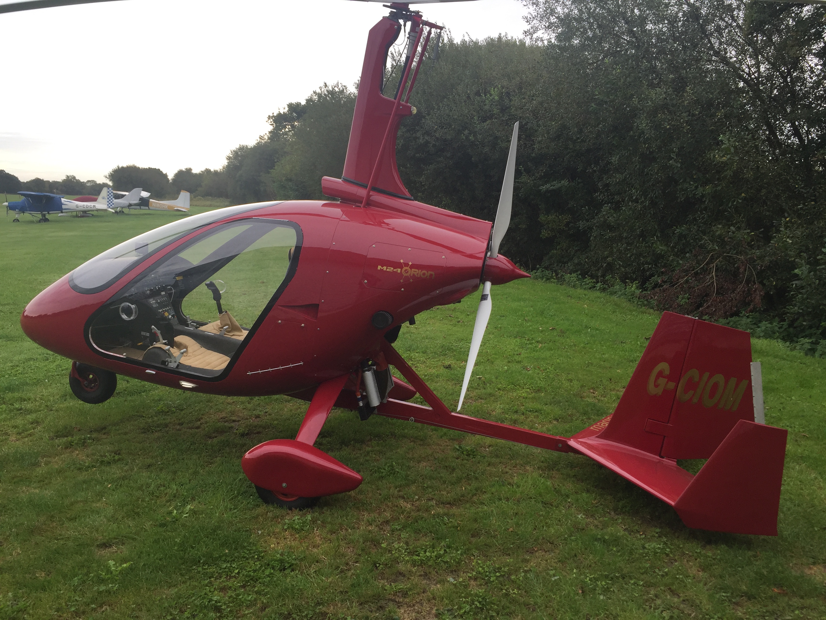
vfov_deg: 48.2
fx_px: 692
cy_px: 310
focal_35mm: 29
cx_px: 413
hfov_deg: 61.7
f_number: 2.2
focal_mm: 4.15
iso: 32
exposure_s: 1/421
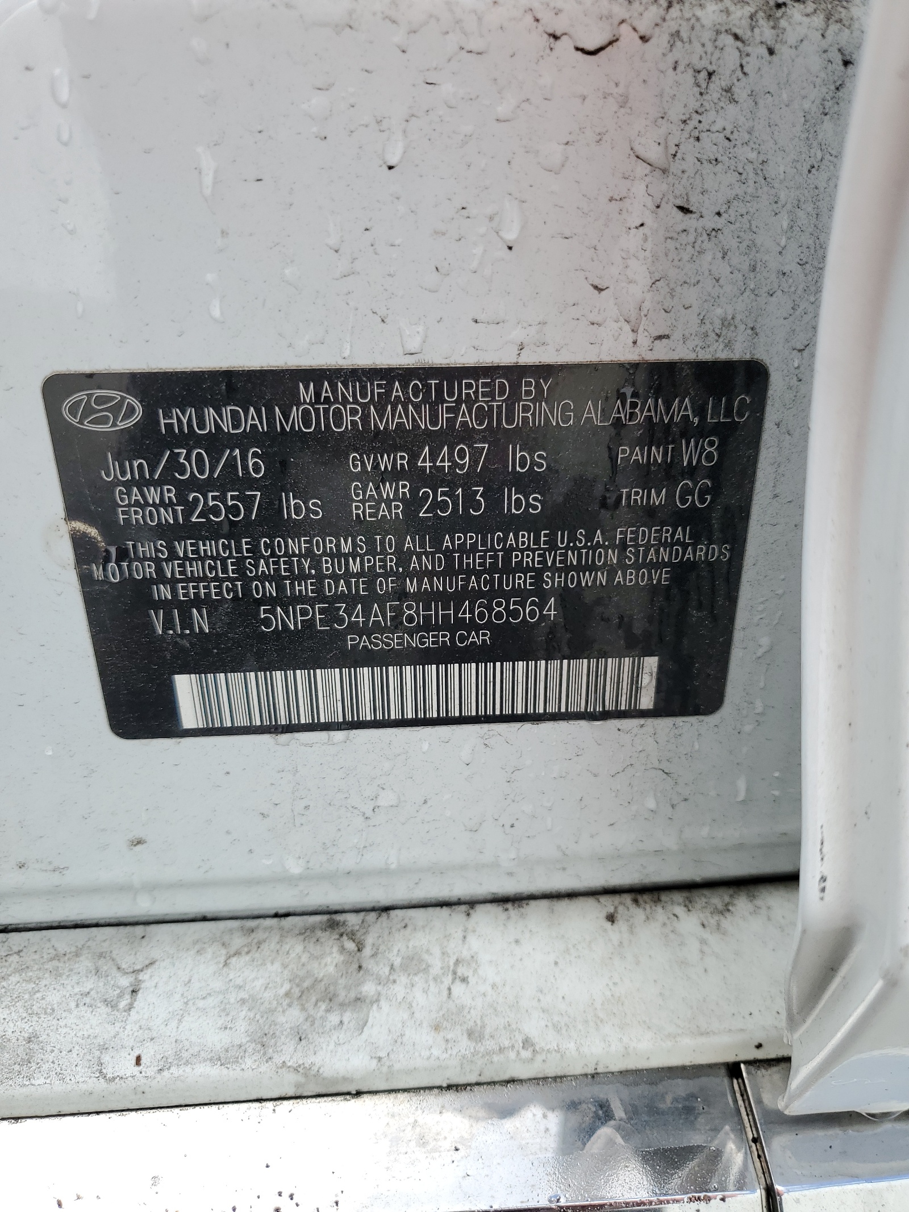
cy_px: 606
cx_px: 454
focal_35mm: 26
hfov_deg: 53.1
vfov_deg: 67.3
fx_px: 910
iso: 50
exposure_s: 1/714
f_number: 1.5
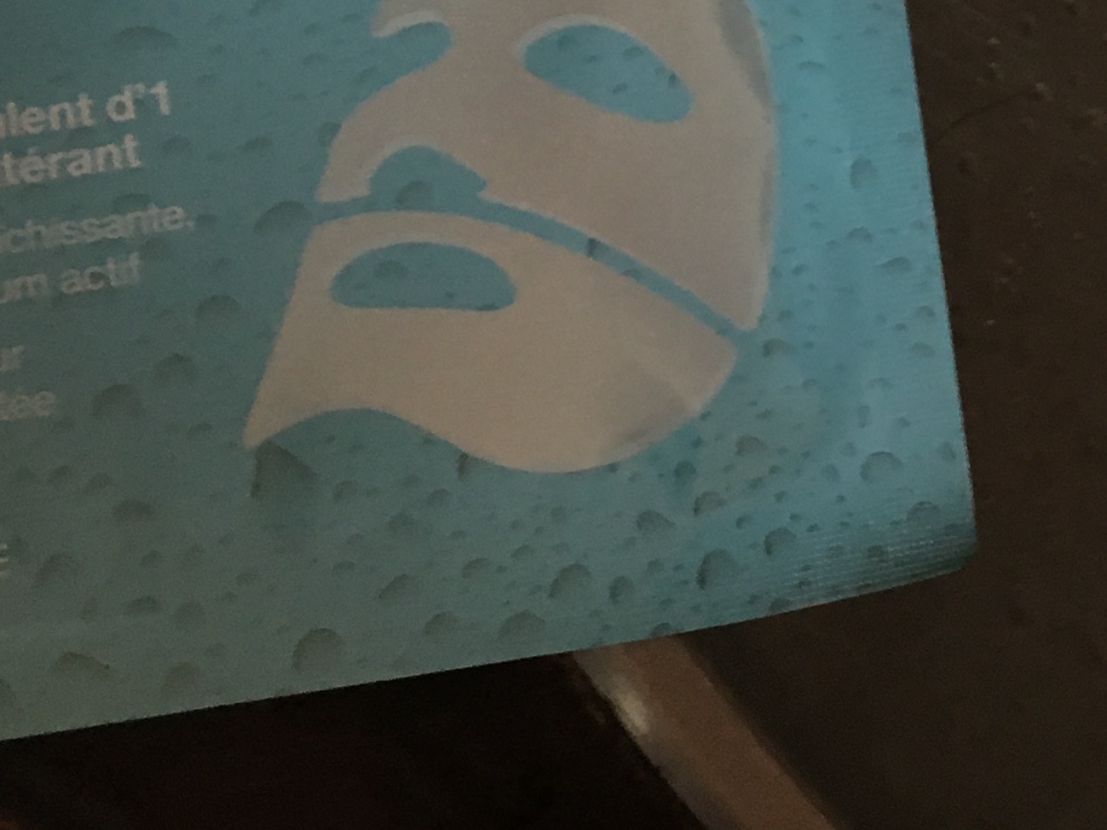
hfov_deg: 21.2
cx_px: 1027
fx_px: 2878
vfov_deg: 15.5
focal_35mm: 90
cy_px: -313
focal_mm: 4.15
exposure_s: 1/33
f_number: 2.2
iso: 125
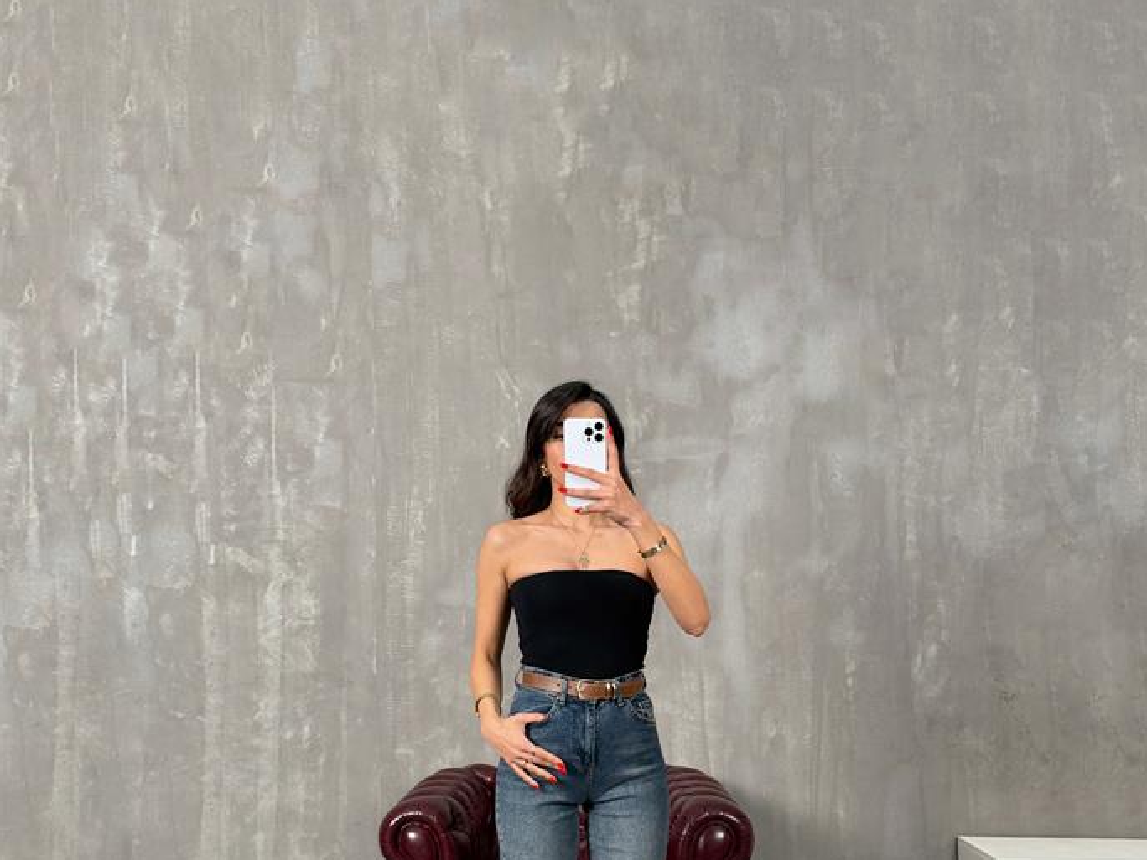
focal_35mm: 33
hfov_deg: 55.3
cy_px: 610
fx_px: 1093
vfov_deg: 42.0
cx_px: 589
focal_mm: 6.76
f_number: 1.78
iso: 160
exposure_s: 1/121
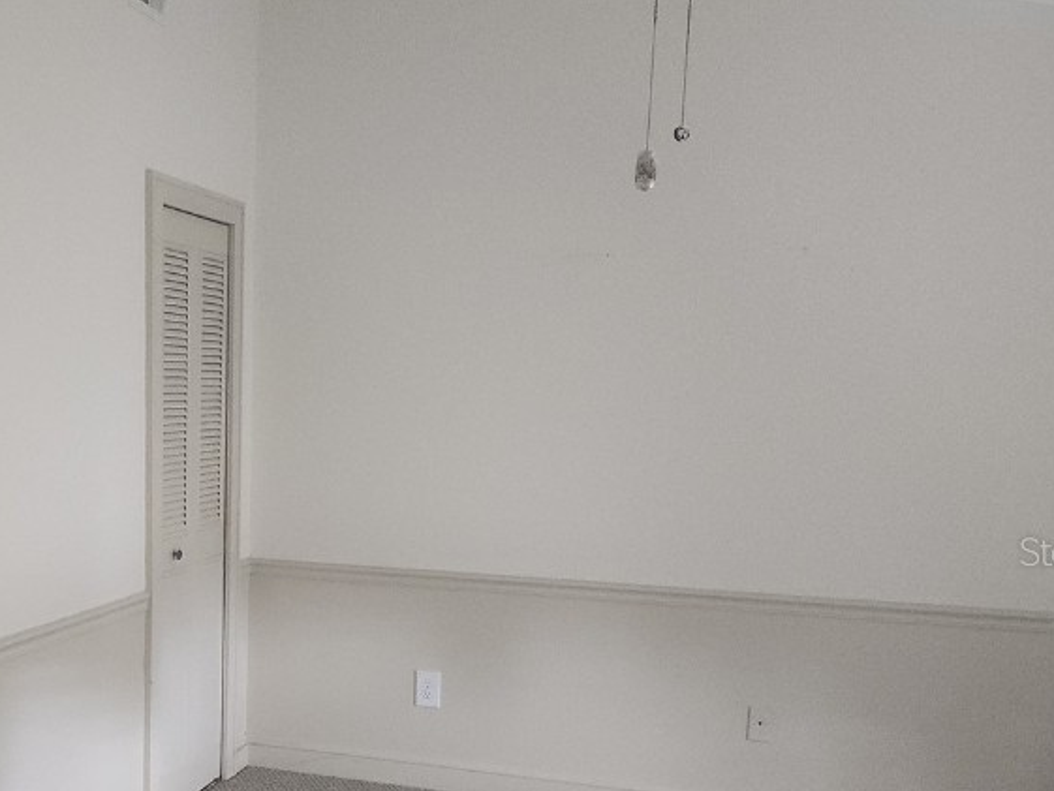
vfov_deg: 33.9
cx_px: 235
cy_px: 551
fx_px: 1279
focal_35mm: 42
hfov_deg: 43.0
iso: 640
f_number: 1.8
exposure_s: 1/30
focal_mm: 5.4
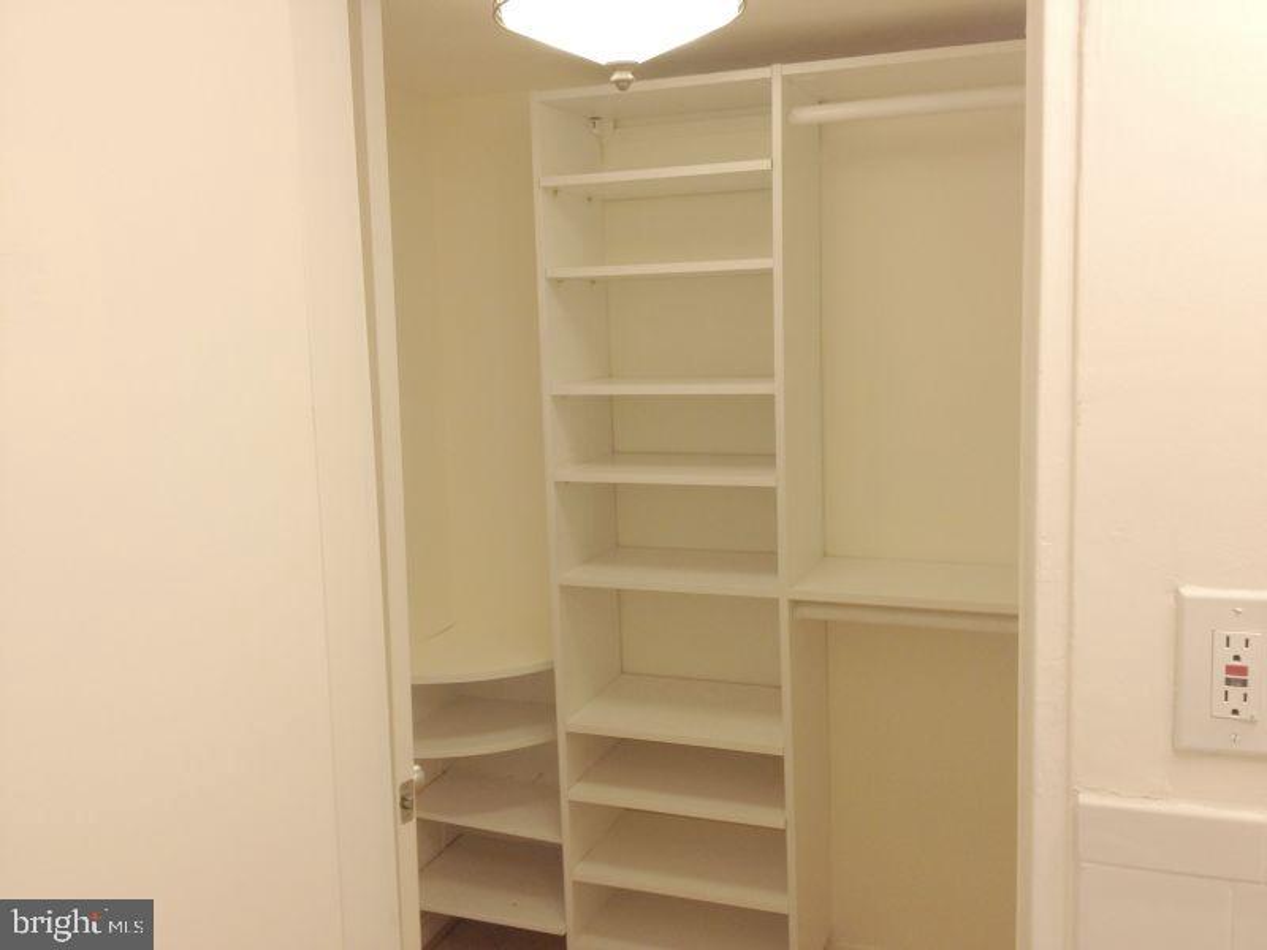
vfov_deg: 40.7
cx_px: 634
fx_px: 1281
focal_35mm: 35
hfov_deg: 52.6
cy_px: 475
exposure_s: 1/30
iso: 50
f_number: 2.4
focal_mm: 4.28
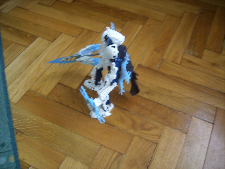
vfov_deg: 44.2
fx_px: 208
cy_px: 84
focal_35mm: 32
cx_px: 112
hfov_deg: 56.8
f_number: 2.8
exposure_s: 1/3
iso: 50
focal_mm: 5.99
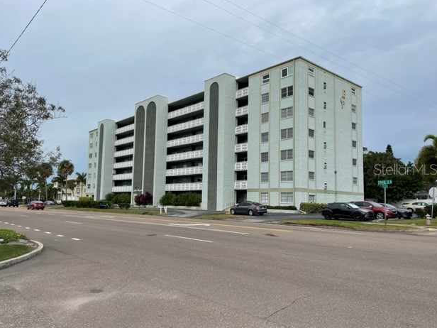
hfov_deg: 65.3
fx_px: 341
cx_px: 214
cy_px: 169
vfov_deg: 51.3
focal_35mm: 27
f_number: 1.6
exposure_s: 1/3610
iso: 32
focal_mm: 4.2
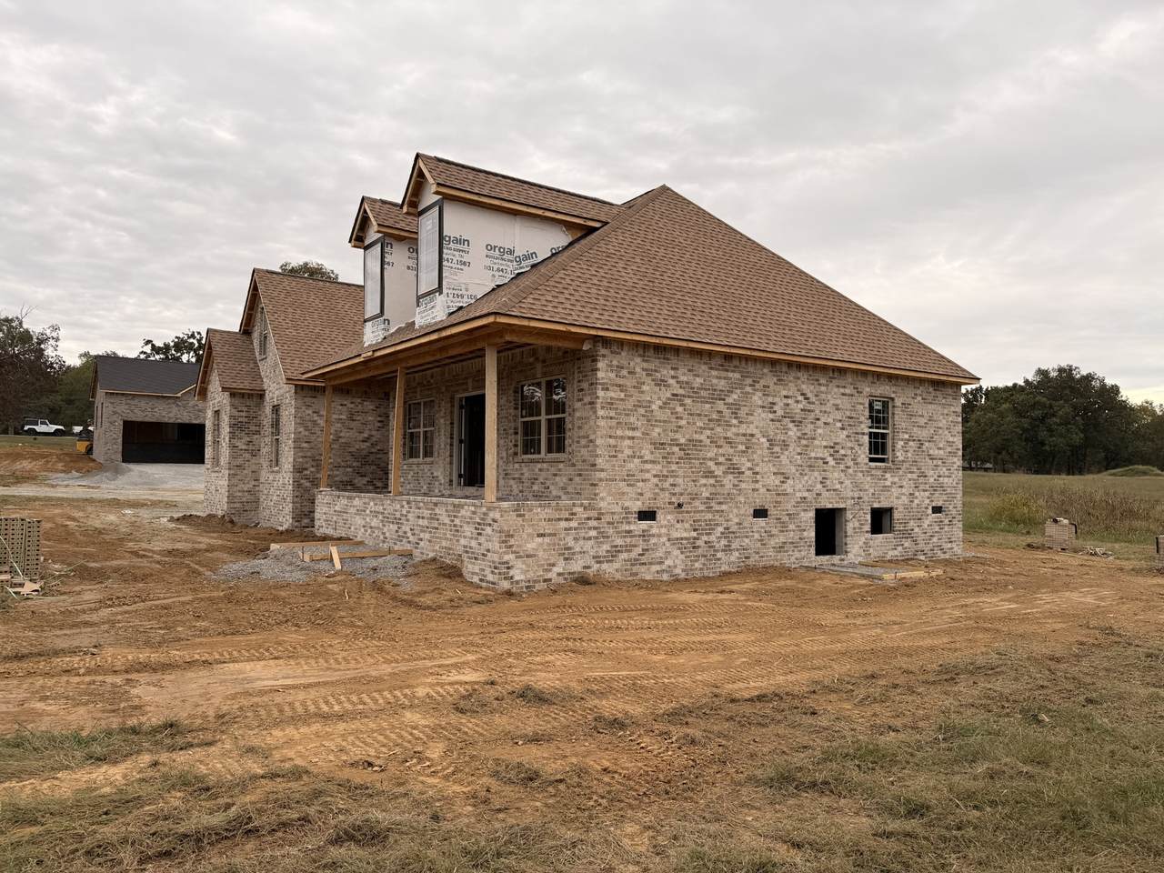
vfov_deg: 56.8
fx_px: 807
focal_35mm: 24
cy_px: 436
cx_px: 582
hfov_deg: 71.6
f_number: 1.78
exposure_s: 1/728
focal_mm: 6.76
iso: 80
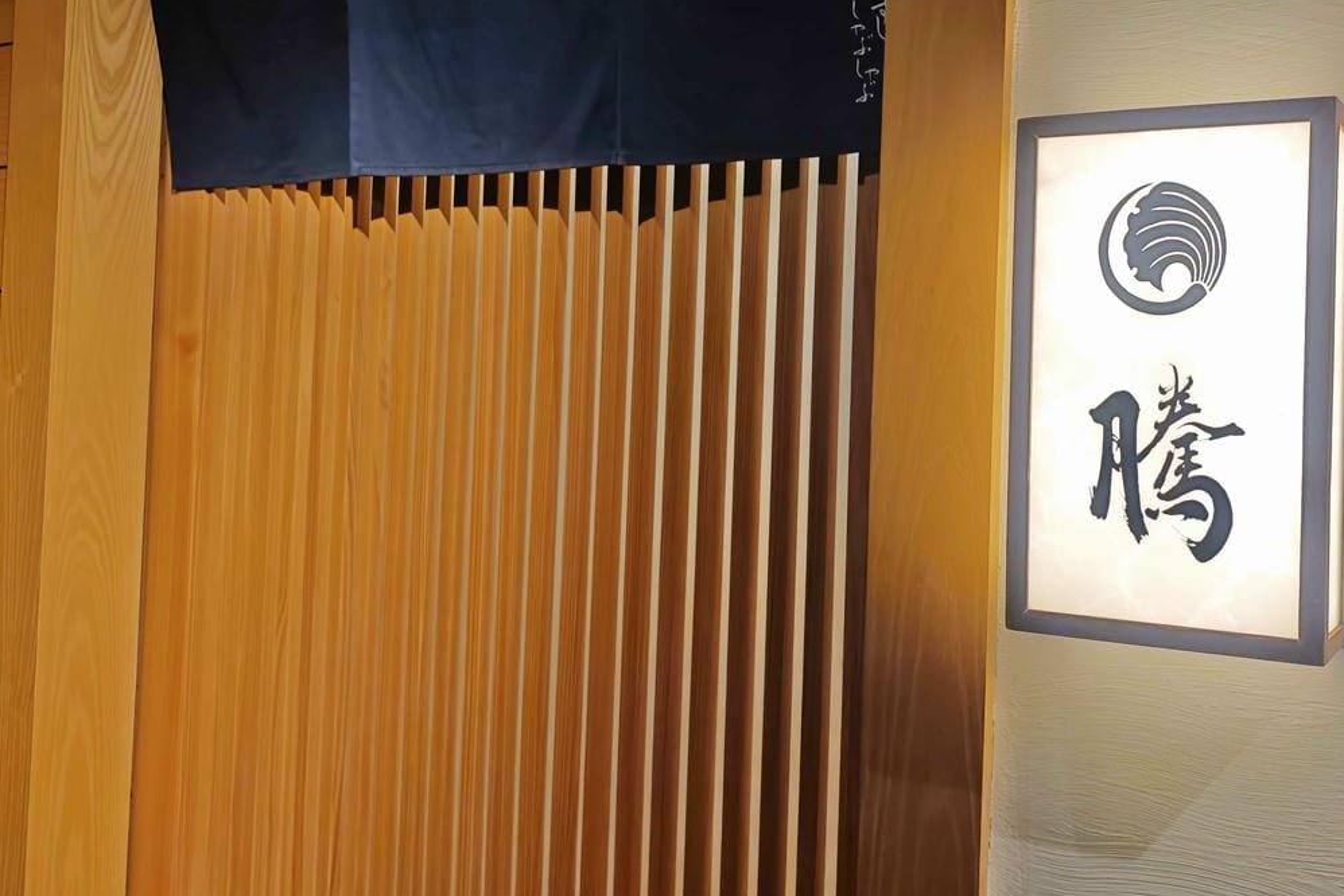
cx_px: 741
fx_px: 1307
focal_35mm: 35
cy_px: 343
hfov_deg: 54.3
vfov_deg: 37.7
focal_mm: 8.72
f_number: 2
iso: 50
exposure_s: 1/120
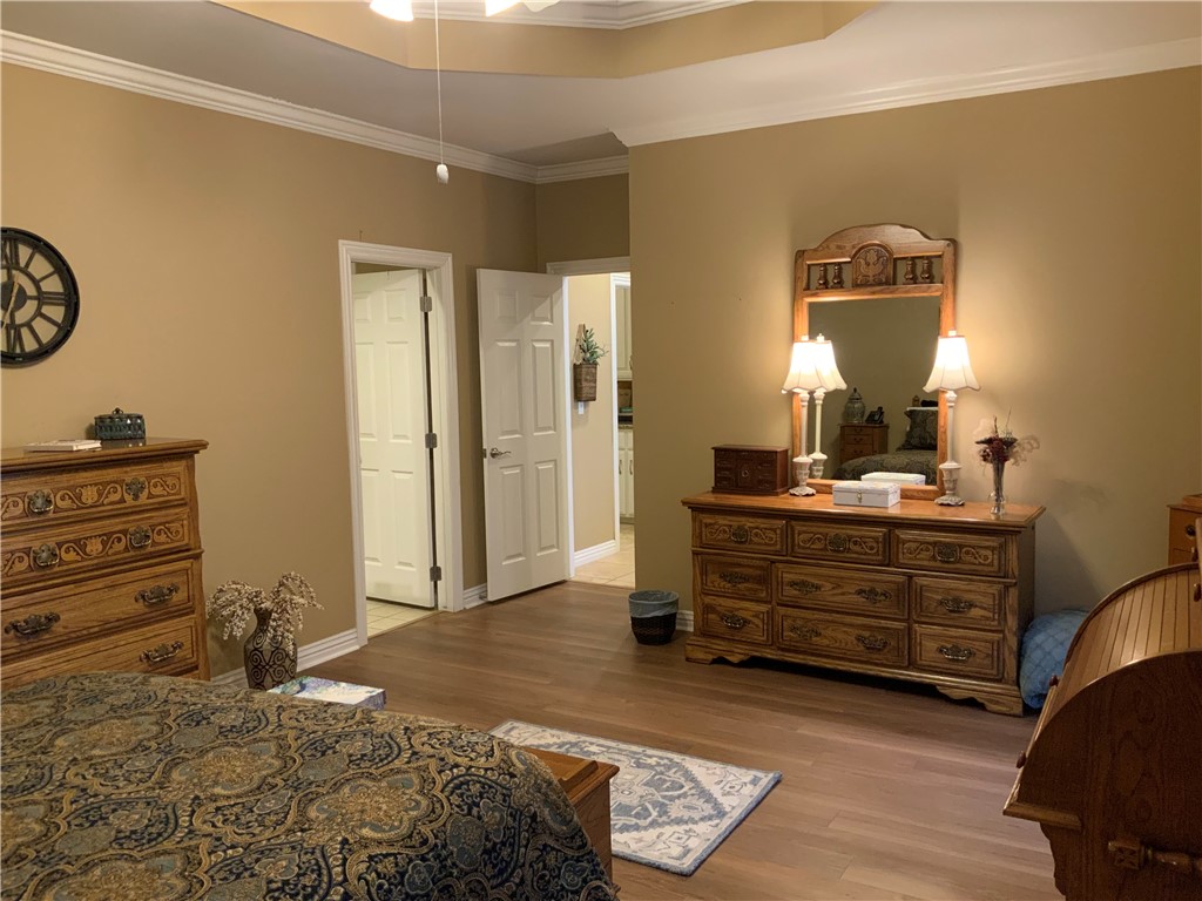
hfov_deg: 61.7
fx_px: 1007
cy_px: 450
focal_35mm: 29
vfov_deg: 48.2
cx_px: 601
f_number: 1.8
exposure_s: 1/60
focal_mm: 3
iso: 250
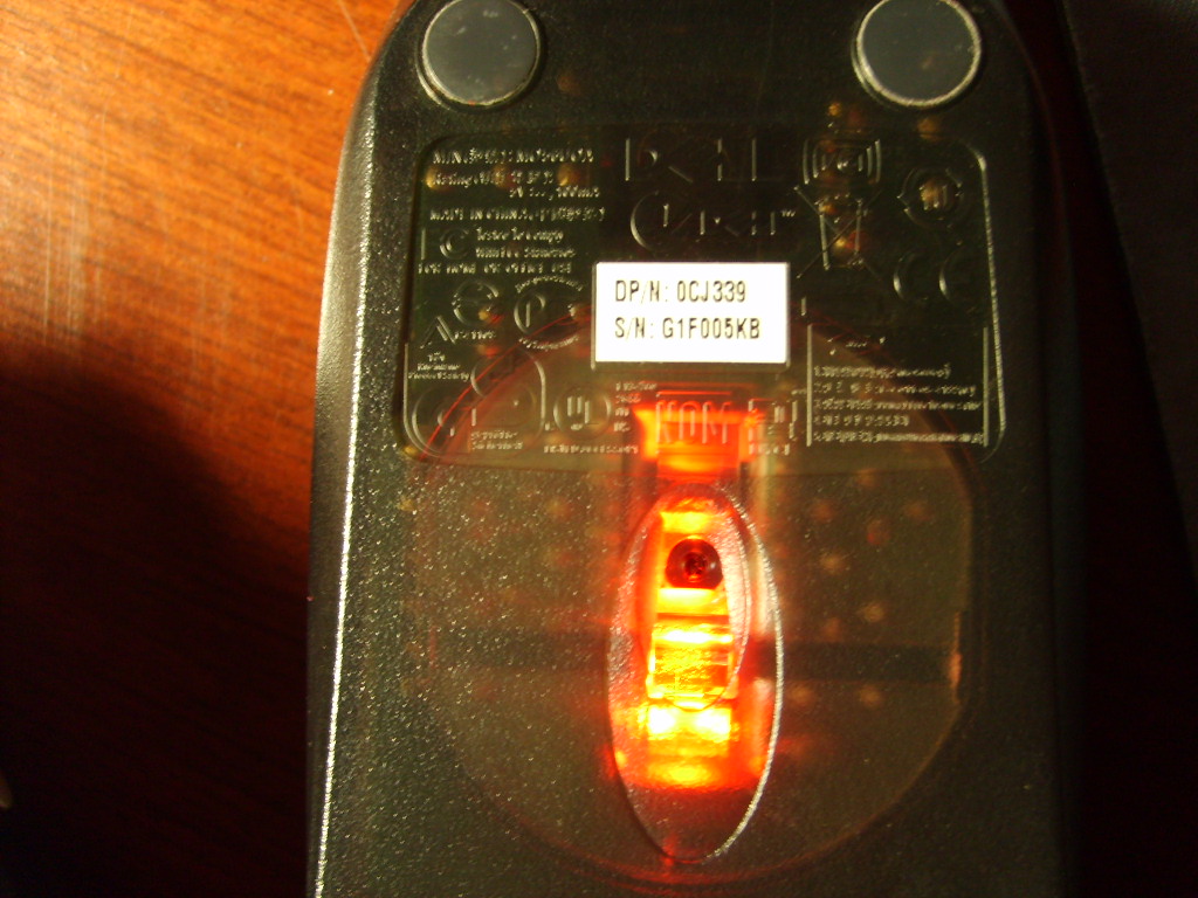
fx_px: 1211
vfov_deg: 40.7
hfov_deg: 52.6
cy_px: 449
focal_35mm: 35
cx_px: 599
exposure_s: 1/4
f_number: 2.8
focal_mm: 5.8
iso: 100
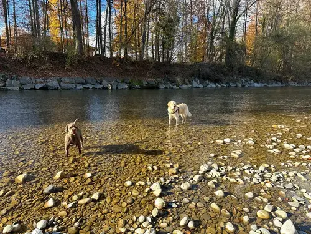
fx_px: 216
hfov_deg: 71.6
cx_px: 156
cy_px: 117
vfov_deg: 56.8
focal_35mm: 24
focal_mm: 6.86
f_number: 1.78
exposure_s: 1/785
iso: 80
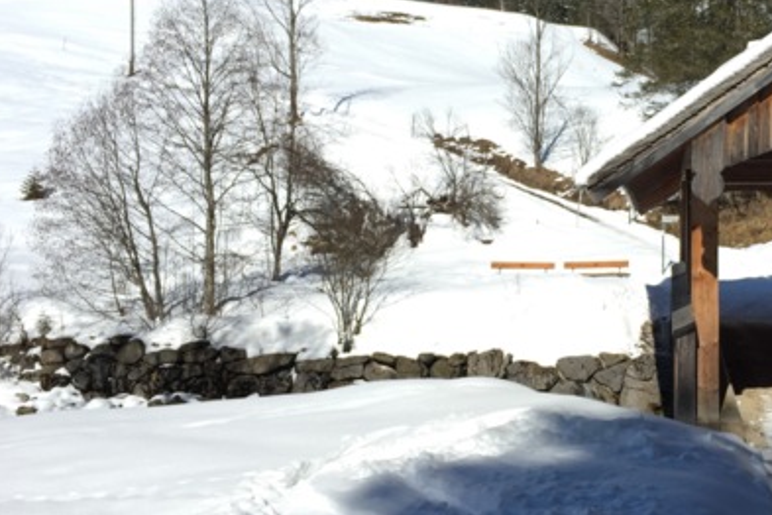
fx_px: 965
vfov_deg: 29.8
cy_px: 224
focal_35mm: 45
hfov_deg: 42.8
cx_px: 539
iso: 32
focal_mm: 4.15
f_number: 2.2
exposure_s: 1/2639
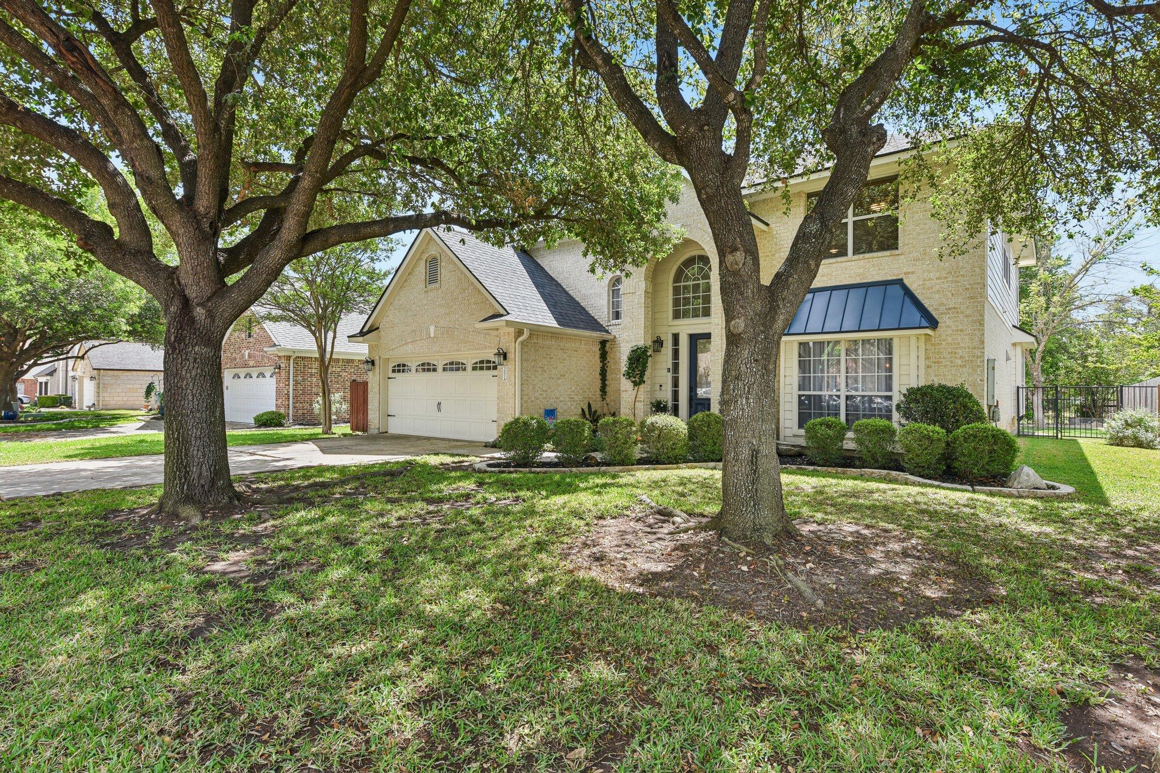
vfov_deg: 67.4
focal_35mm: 18
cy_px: 386
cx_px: 580
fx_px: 580
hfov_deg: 90.0
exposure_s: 1/60
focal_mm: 18
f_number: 8
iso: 100
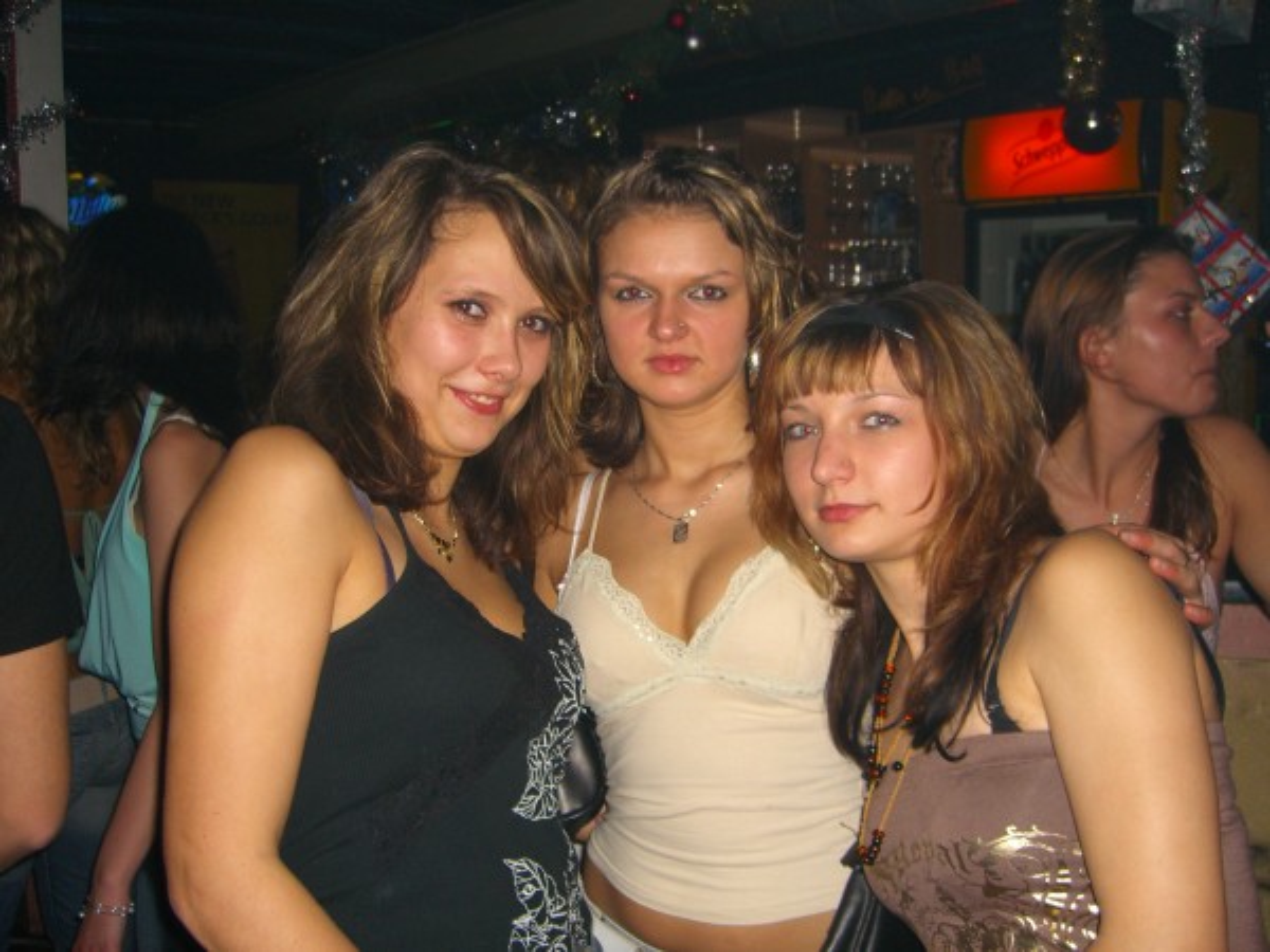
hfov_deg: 49.0
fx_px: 1394
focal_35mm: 38
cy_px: 476
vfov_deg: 37.7
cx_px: 635
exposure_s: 1/60
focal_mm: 7.9
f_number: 2.8
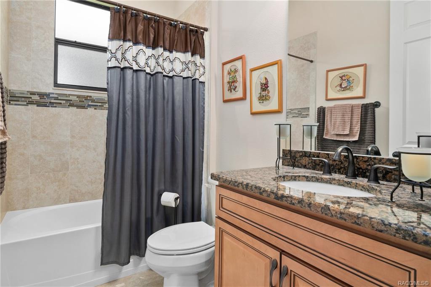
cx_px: 216
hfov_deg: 90.0
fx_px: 215
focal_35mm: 18
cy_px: 144
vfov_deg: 67.3
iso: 320
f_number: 8
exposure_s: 1/1.25
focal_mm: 12
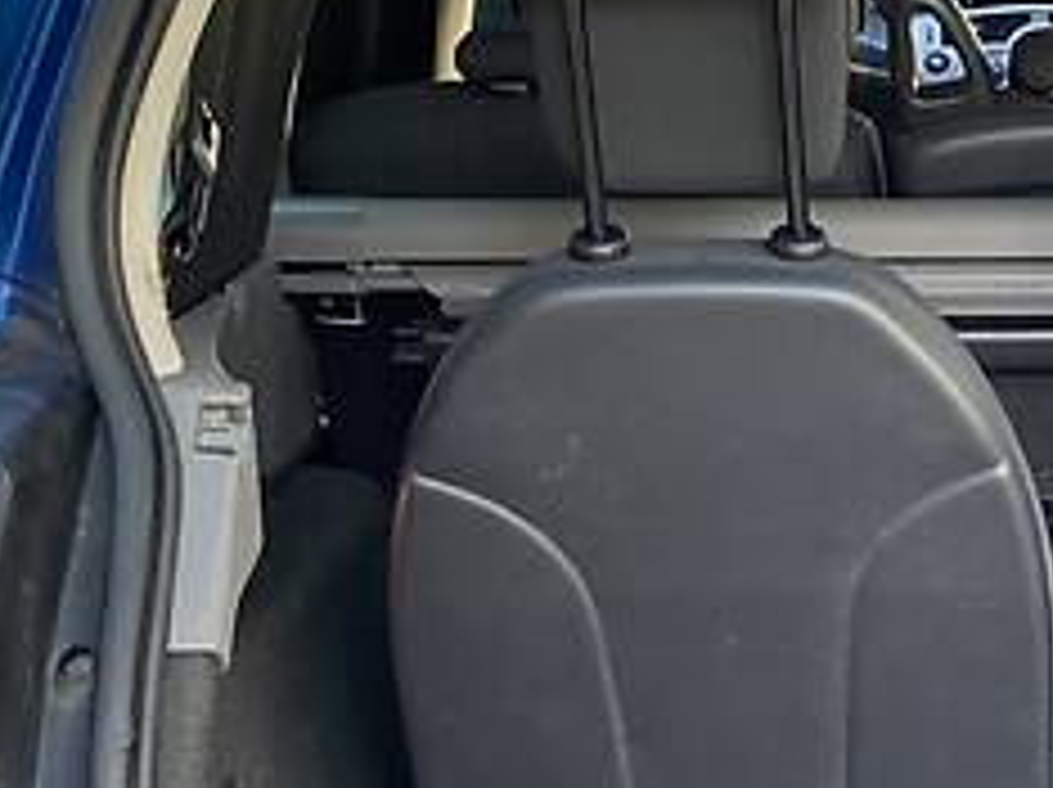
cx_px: 1210
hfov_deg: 20.8
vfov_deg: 16.5
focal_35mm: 89
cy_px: 590
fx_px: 2705
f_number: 1.8
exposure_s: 1/121
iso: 100
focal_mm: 4.2
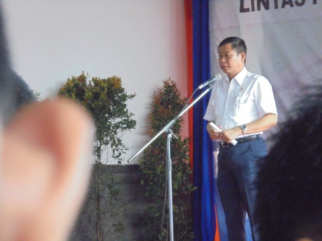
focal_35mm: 156
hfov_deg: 12.7
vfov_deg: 9.5
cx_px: 161
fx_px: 1451
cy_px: 120
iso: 800
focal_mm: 27.6
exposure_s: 1/100
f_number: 6.5
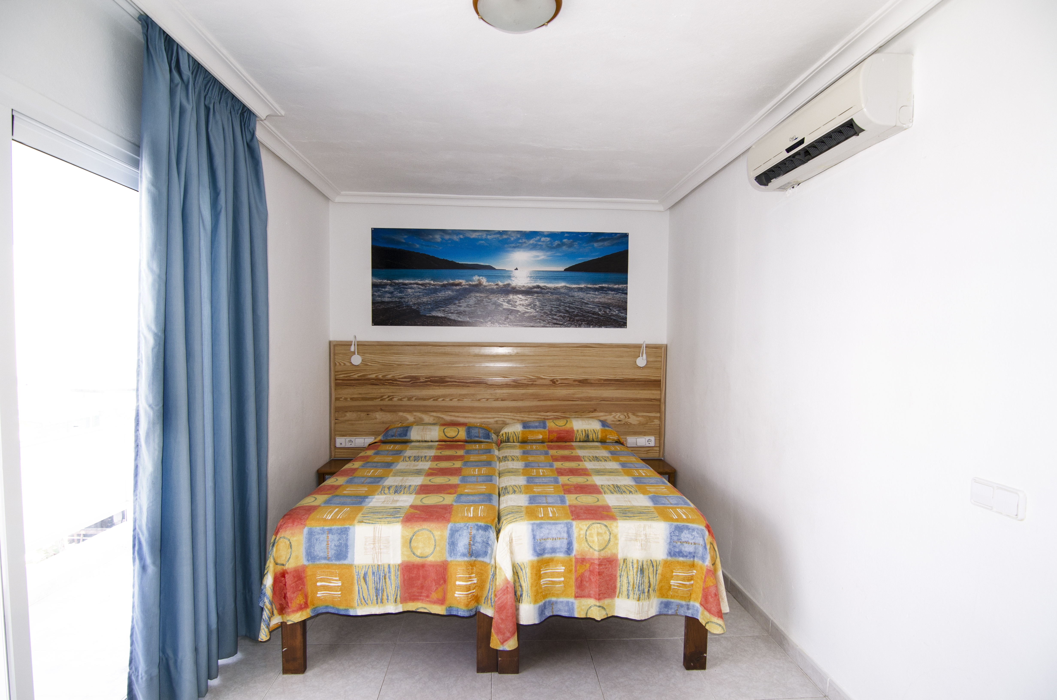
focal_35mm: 16
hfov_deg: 95.1
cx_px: 528
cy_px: 350
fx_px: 483
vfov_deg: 71.8
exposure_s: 1/250
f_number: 4
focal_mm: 11
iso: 180
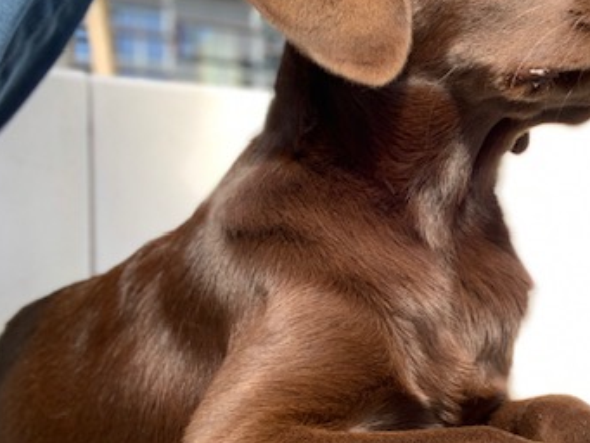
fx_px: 1023
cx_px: 462
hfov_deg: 31.4
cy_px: 197
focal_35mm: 60
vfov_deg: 24.4
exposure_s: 1/121
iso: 20
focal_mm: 2.87
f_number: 2.2
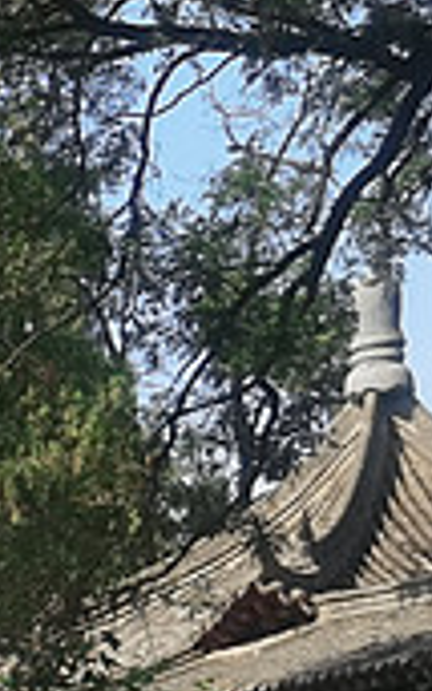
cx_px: -1114
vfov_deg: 15.1
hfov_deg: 7.7
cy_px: 828
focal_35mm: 134
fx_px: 2522
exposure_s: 1/2353
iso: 50
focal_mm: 6.71
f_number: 1.9
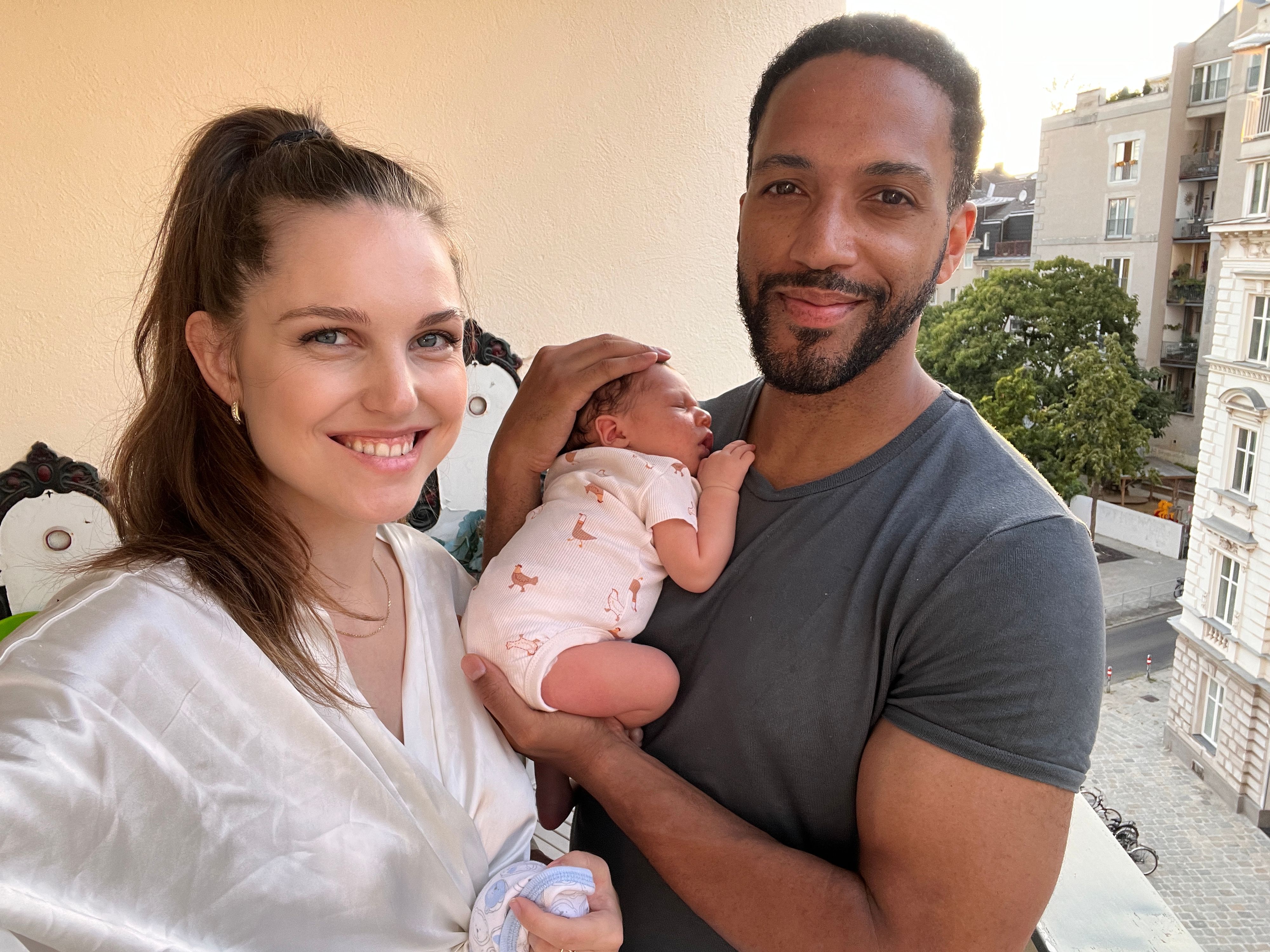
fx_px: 844
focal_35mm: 23
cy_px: 476
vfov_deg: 58.9
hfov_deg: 73.9
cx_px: 635
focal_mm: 2.71
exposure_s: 1/75
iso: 100
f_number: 2.2
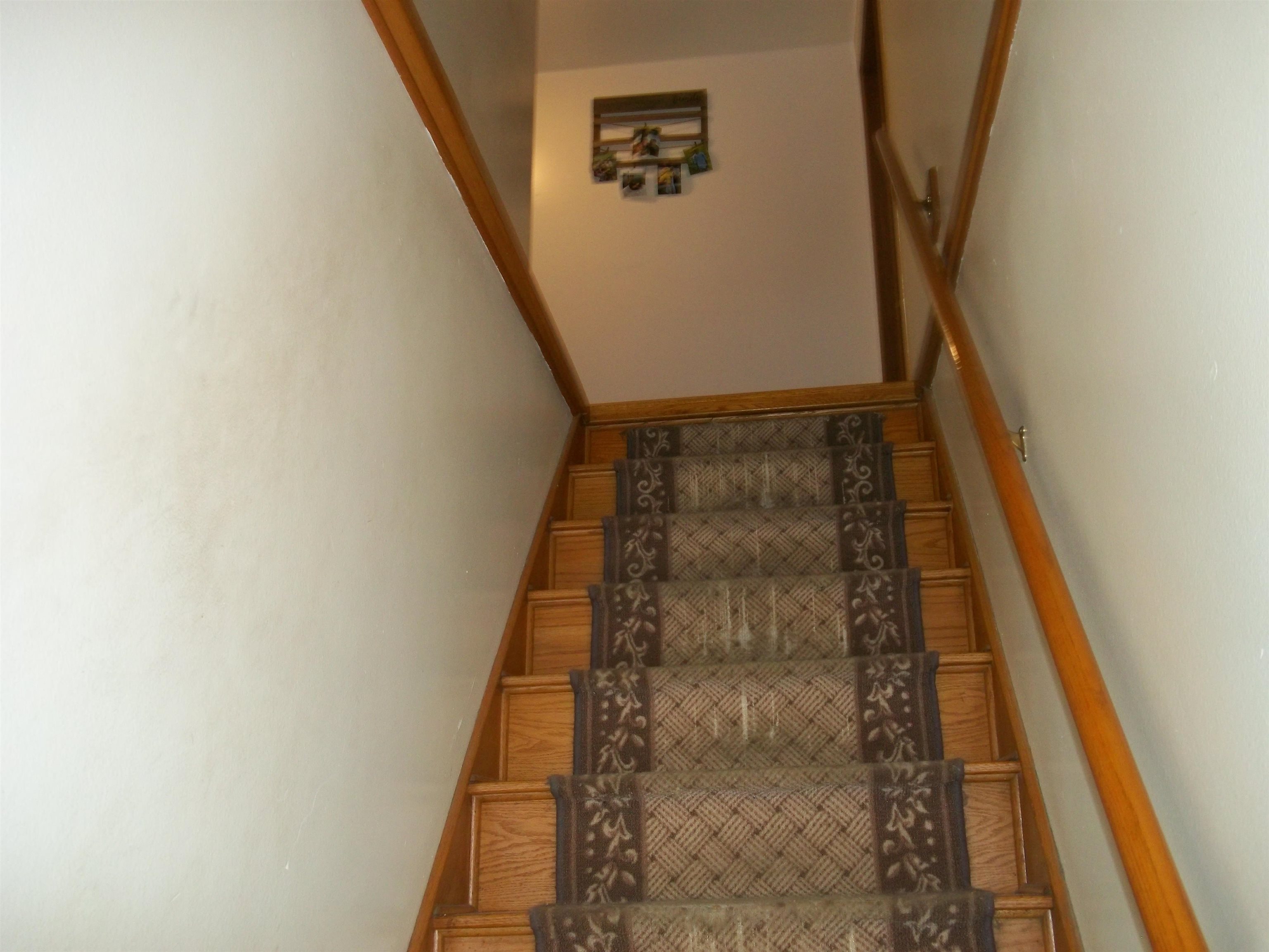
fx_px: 1173
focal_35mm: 32
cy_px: 476
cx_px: 634
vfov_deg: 44.2
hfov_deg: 56.8
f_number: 2.9
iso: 160
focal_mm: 5.7
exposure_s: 1/30
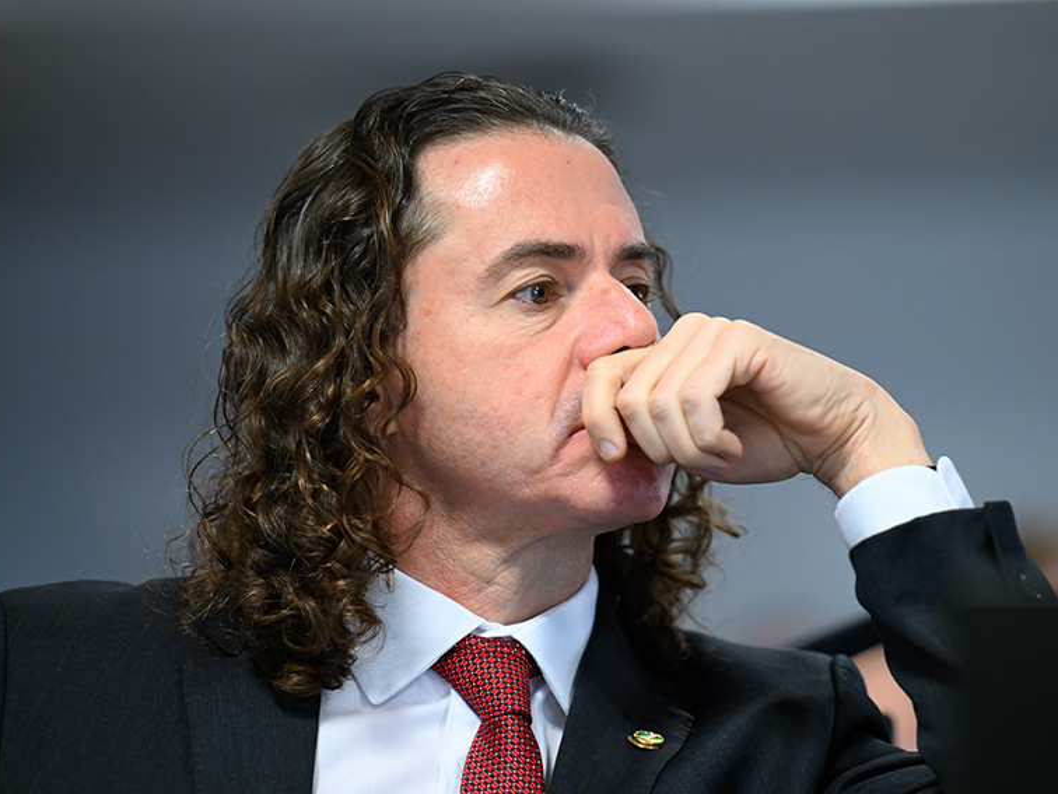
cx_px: 542
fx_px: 5838
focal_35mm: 191
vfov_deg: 7.8
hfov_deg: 10.4
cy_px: 398
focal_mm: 175
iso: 2000
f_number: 2.8
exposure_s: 1/160
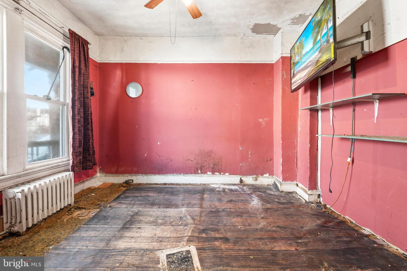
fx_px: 186
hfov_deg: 95.0
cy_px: 136
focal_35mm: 16
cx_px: 204
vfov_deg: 72.0
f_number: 7.1
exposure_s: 1/6
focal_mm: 16.5
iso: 250
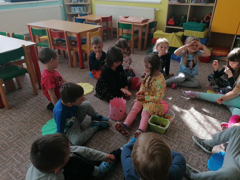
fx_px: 187
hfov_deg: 65.3
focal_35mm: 27
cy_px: 90
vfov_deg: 51.4
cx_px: 120
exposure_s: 1/399
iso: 160
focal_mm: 4.75
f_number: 1.8
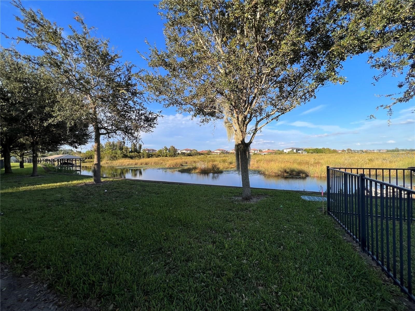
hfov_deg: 106.2
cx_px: 208
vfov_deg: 89.9
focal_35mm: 13
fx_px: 156
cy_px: 156
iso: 32
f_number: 1.8
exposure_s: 1/1033
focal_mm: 1.57
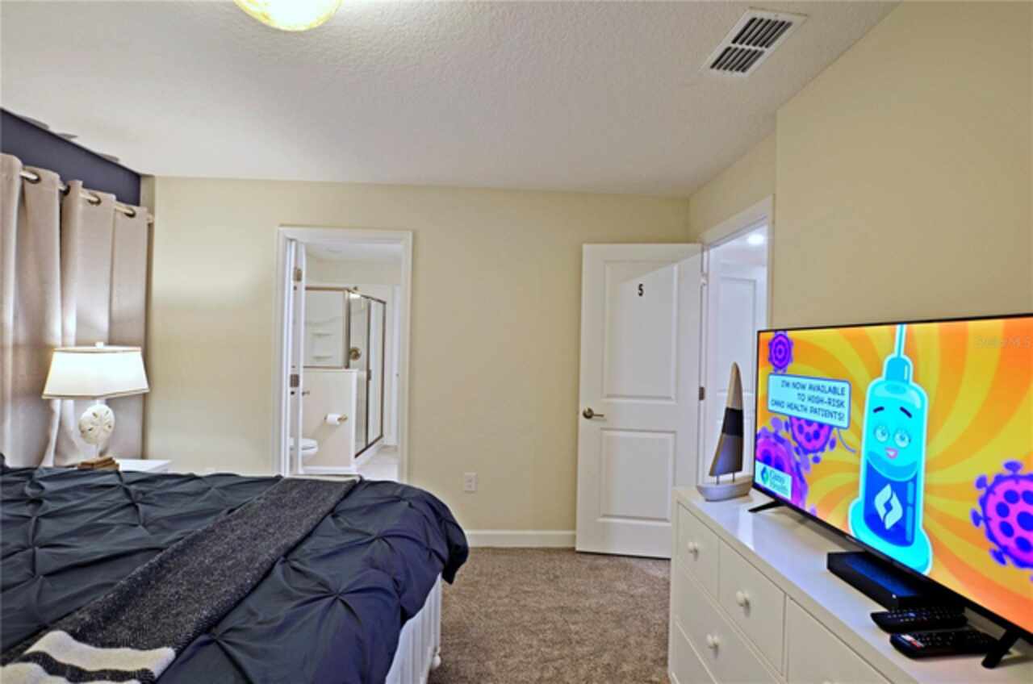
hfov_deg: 100.5
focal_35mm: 15
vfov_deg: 77.1
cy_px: 342
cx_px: 516
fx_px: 430
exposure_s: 1/10
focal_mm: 10
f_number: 4.5
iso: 110
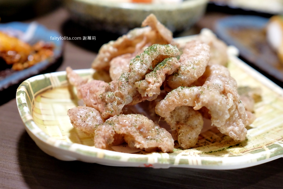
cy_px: 94
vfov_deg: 37.9
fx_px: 275
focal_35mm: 35
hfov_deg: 54.4
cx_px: 142
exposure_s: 1/70
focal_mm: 23
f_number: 2.5
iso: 3200
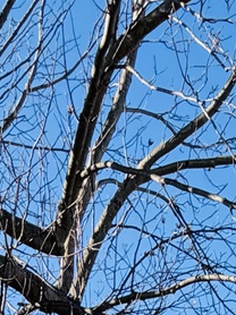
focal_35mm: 86
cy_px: 741
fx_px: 783
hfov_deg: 16.8
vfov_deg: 14.9
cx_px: 231
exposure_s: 1/672
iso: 40
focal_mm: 2.22
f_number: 2.2
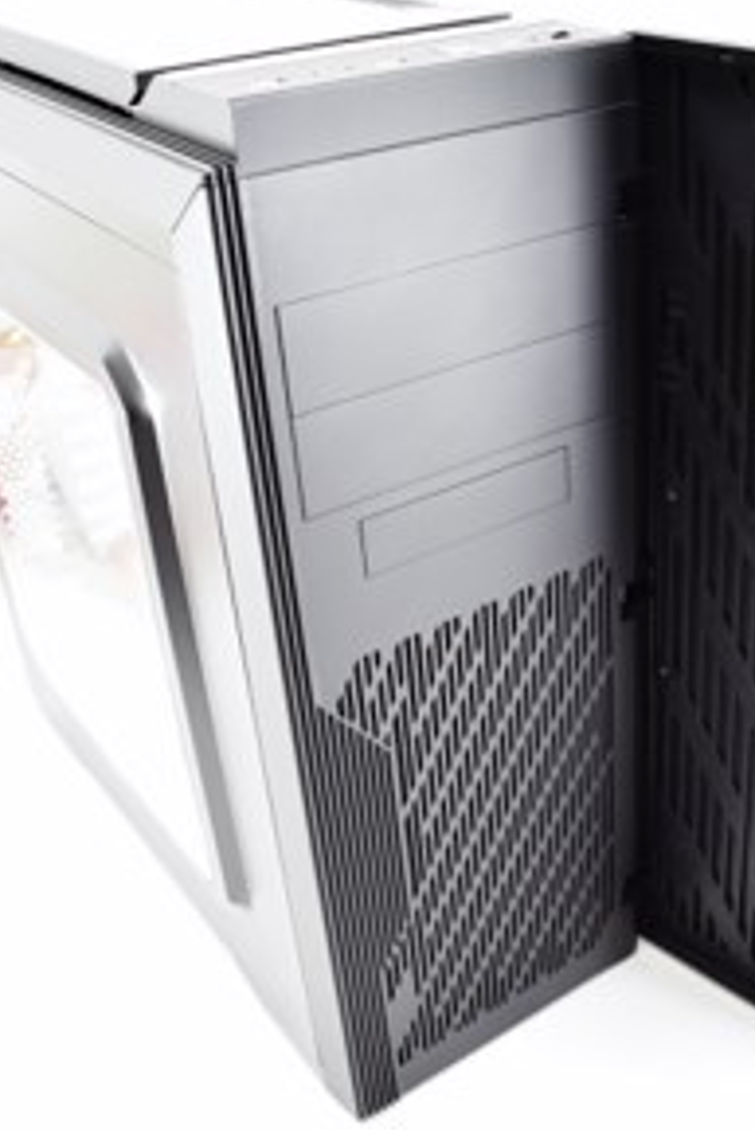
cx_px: 599
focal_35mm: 42
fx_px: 1320
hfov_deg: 31.2
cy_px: 559
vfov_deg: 46.4
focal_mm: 18
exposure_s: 1/125
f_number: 5.6
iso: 400
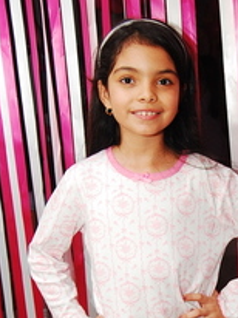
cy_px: 315
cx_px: 206
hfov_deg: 19.6
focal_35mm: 74
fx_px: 680
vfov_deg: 25.1
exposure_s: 1/60
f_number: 5
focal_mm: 22
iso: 200
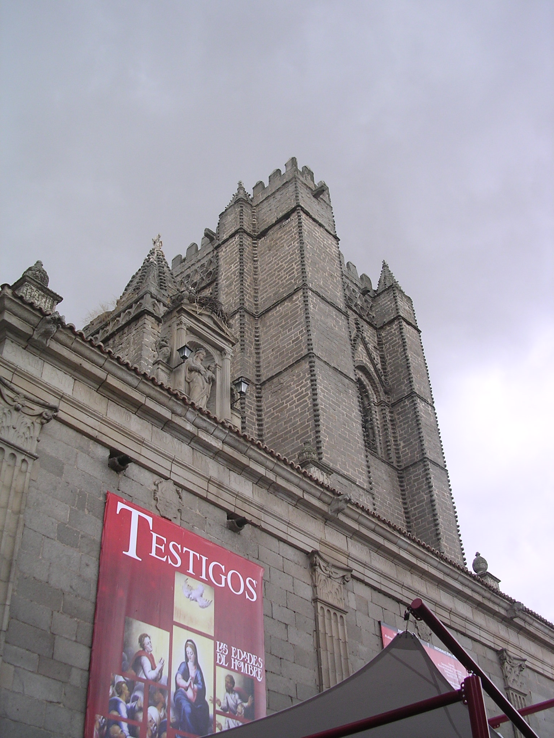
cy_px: 369
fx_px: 811
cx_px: 277
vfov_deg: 49.0
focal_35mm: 38
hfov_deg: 37.7
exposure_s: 1/172
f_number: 2.8
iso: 100
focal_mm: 5.8
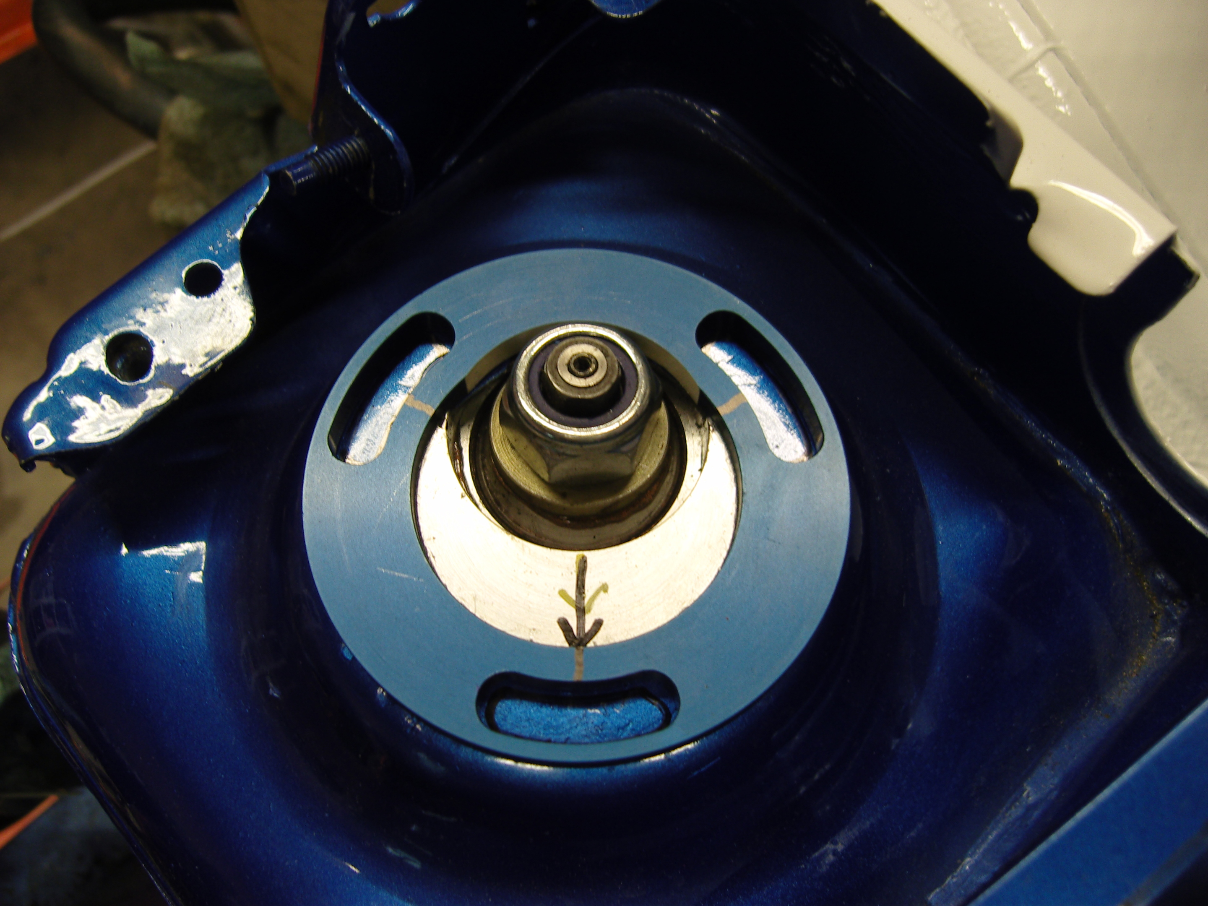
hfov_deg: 54.0
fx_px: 1187
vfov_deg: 41.8
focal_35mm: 34
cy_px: 453
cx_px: 604
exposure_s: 1/40
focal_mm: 7.3
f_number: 2.8
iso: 100
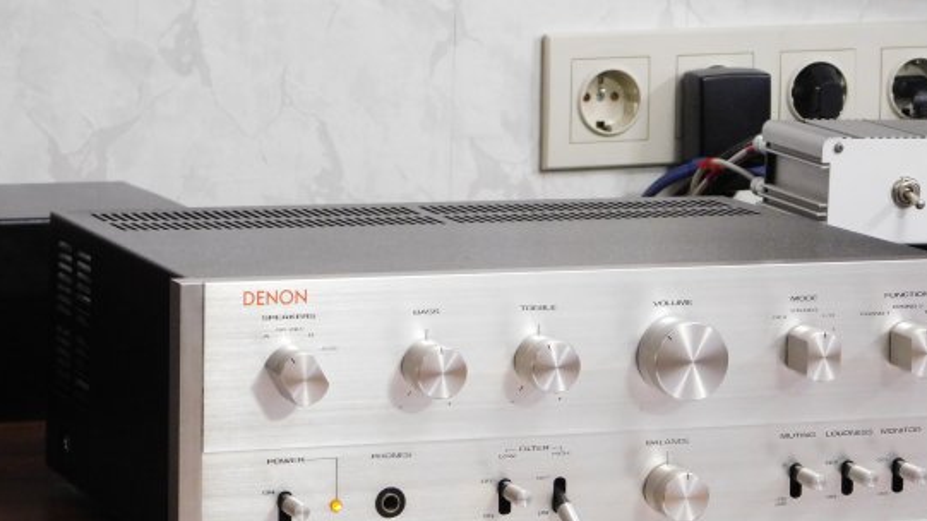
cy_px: 317
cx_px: 507
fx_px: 3416
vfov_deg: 8.7
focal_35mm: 139
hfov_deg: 15.5
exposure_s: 1/30
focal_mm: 20.3
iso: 800
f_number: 4.8
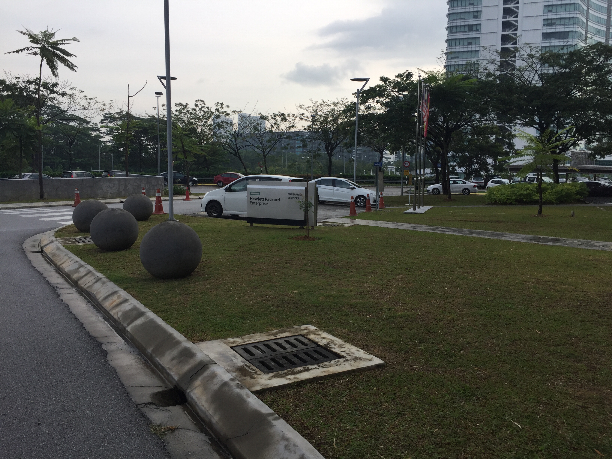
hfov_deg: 61.7
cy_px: 230
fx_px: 513
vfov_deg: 48.2
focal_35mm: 29
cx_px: 306
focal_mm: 4.15
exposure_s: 1/964
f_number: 2.2
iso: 32
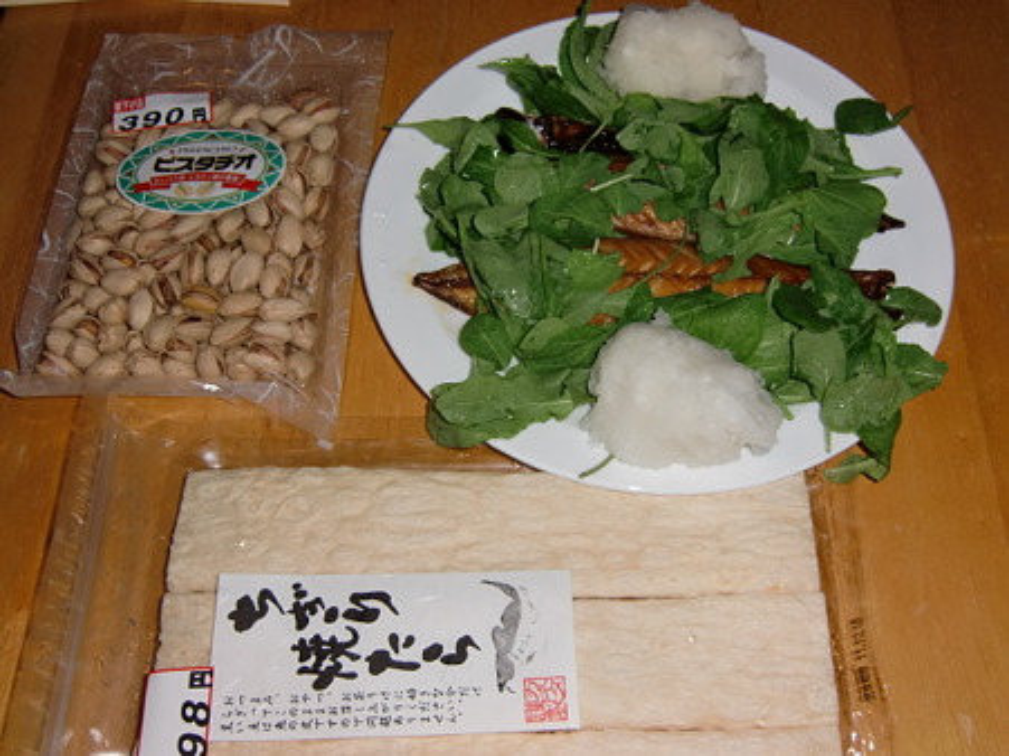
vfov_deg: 41.8
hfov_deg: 54.0
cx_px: 504
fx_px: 991
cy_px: 378
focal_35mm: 34
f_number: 3.6
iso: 64
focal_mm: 6.1
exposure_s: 1/30
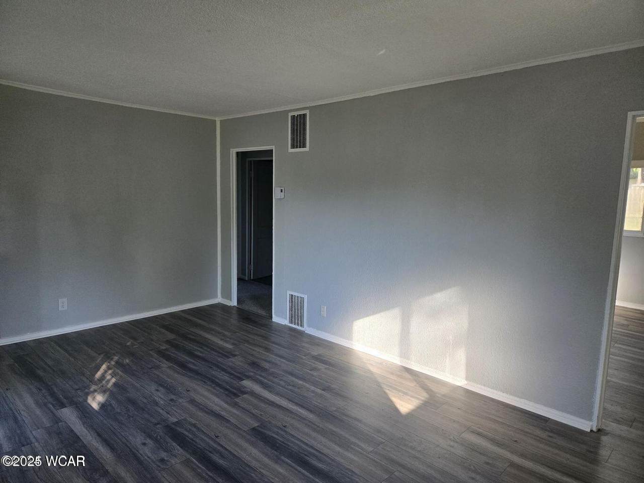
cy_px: 242
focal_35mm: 23
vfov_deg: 58.9
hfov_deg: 73.9
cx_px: 322
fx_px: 428
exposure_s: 1/508
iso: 125
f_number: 1.8
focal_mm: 5.4
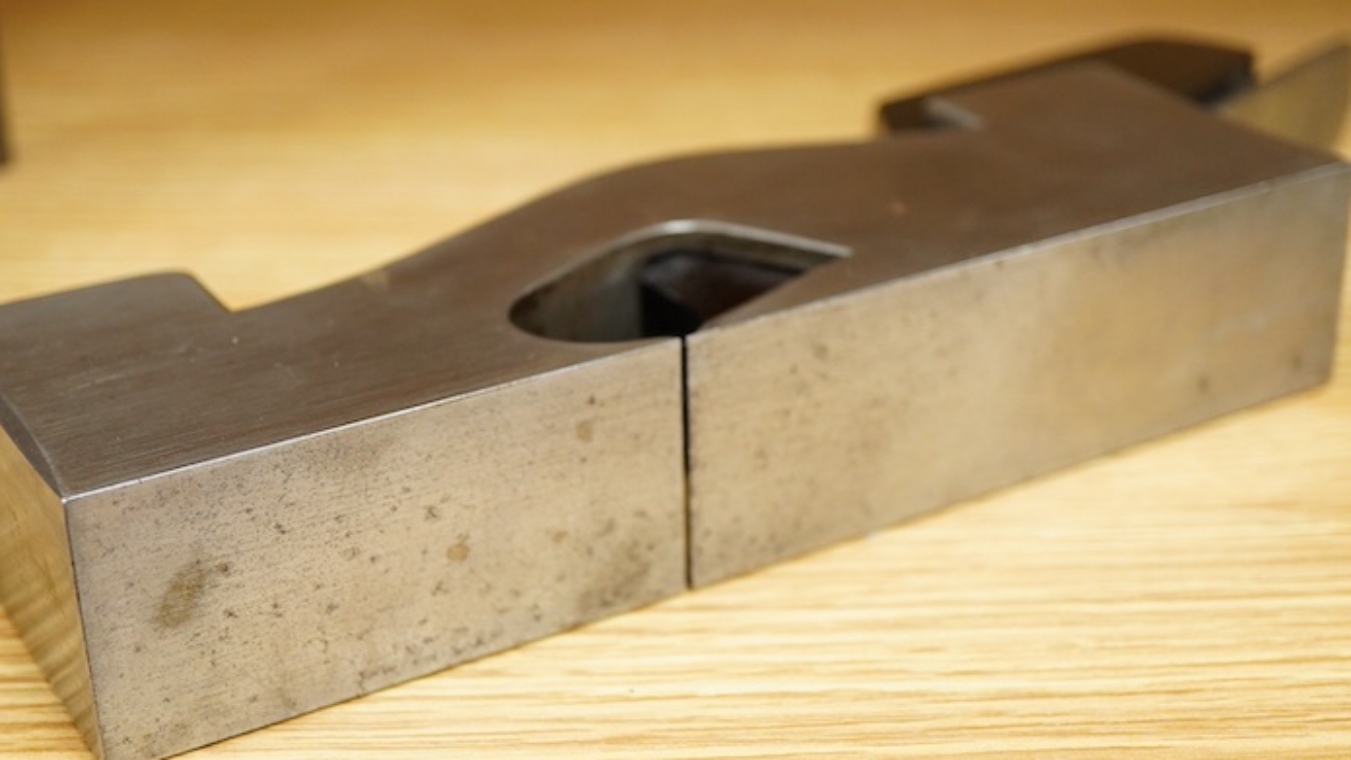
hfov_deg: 34.3
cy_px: 410
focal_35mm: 61
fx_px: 2185
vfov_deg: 19.7
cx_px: 636
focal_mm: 30
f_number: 3.5
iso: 1250
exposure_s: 1/125
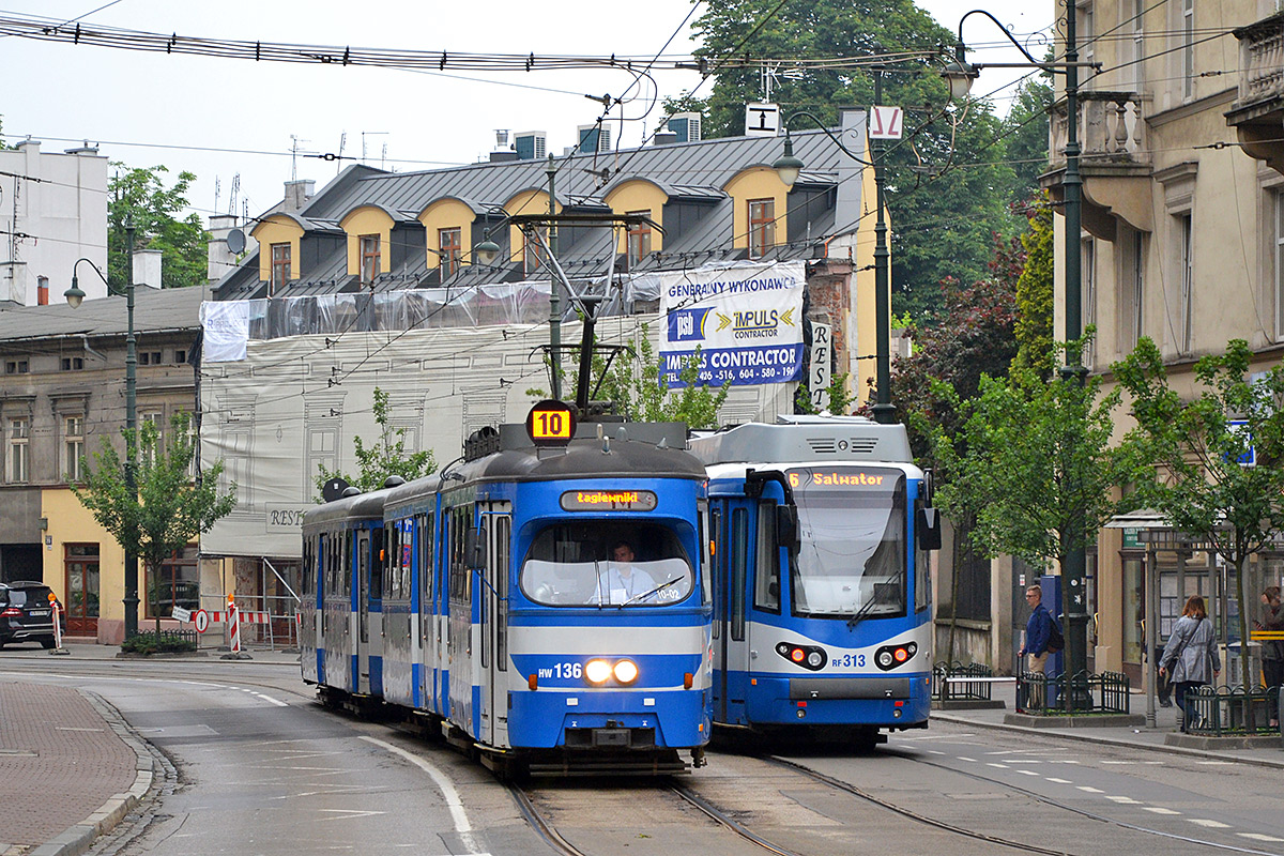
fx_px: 3745
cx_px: 642
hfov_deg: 19.5
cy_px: 428
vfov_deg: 13.0
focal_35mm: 105
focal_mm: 70
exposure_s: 1/250
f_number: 5.3
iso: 800
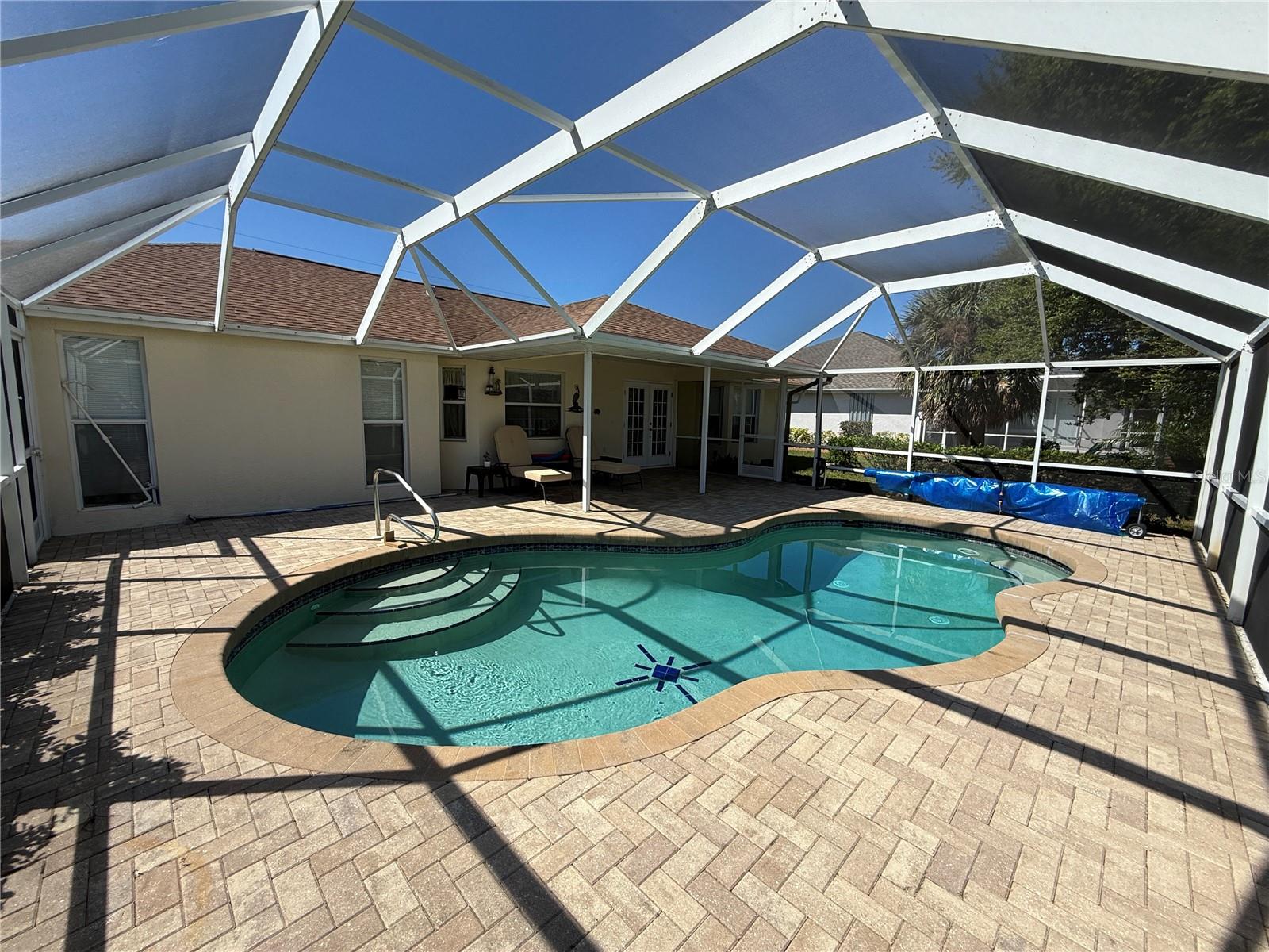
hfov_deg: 102.1
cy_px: 476
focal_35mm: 14
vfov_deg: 85.7
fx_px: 513
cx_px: 634
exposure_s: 1/1125
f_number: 2.2
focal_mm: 2.22
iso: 50
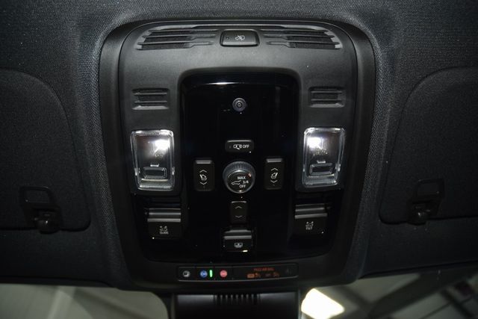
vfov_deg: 48.0
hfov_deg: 67.4
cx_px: 239
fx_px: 359
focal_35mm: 27
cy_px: 160
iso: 560
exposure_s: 1/80
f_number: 3.5
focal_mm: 18
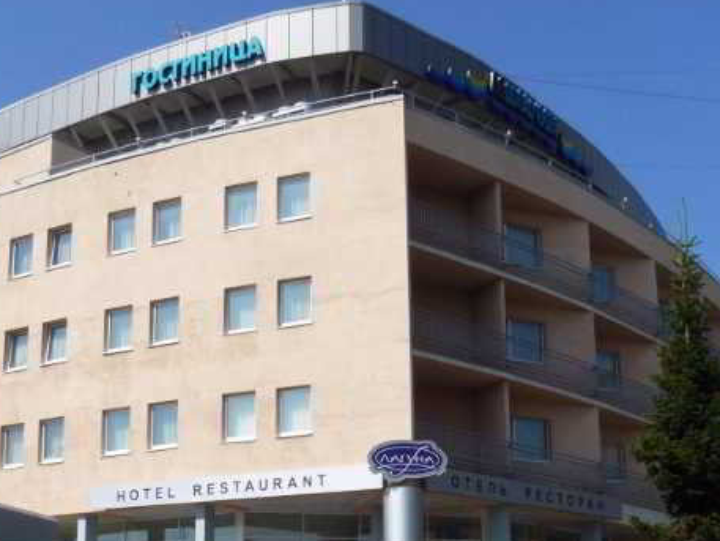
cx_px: 279
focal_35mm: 63
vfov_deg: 23.1
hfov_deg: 30.6
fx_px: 1311
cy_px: 405
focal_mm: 6
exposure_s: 1/400
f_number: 6.3
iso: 100
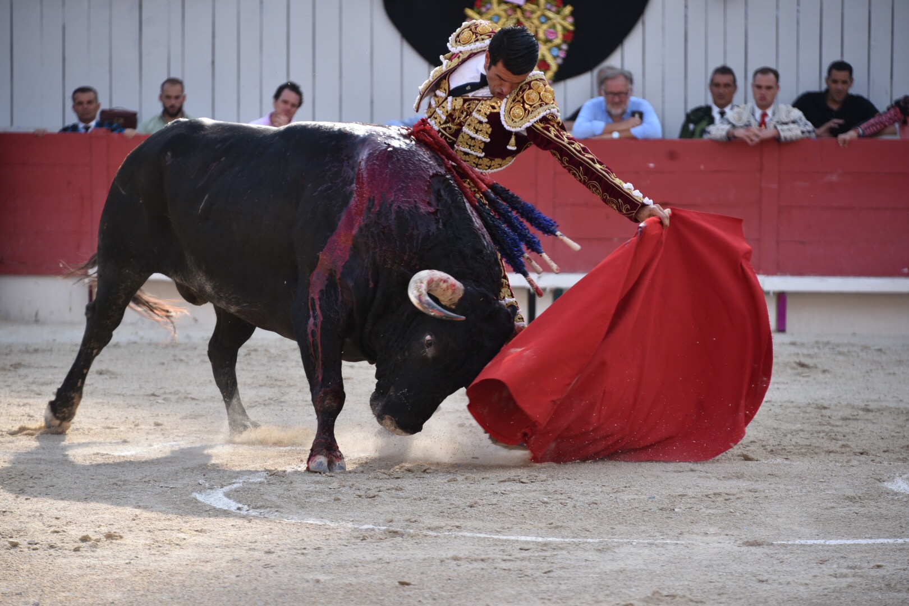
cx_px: 454
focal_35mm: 200
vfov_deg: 6.9
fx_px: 5050
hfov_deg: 10.3
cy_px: 303
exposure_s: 1/500
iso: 400
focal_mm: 200
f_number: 5.6
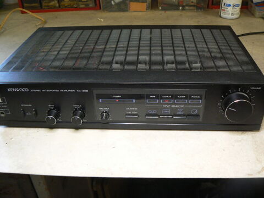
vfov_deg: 39.7
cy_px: 99
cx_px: 132
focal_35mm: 36
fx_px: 275
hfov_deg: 51.4
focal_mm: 6
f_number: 2.8
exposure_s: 1/30
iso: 160
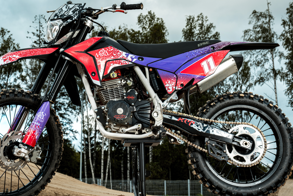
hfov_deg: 28.8
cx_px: 132
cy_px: 109
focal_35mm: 70
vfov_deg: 19.5
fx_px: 570
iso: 80
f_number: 8
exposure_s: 1/100
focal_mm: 51
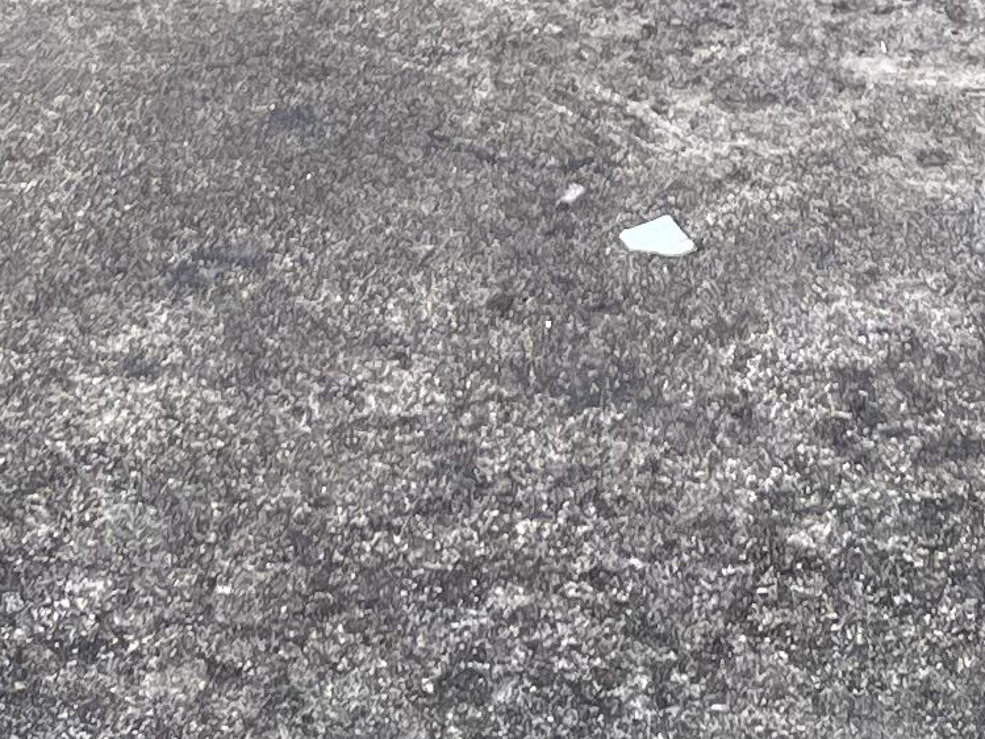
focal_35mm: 140
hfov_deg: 14.0
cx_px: 739
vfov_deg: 9.6
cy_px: -895
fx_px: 3984
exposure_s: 1/352
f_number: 1.6
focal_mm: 5.1
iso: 50
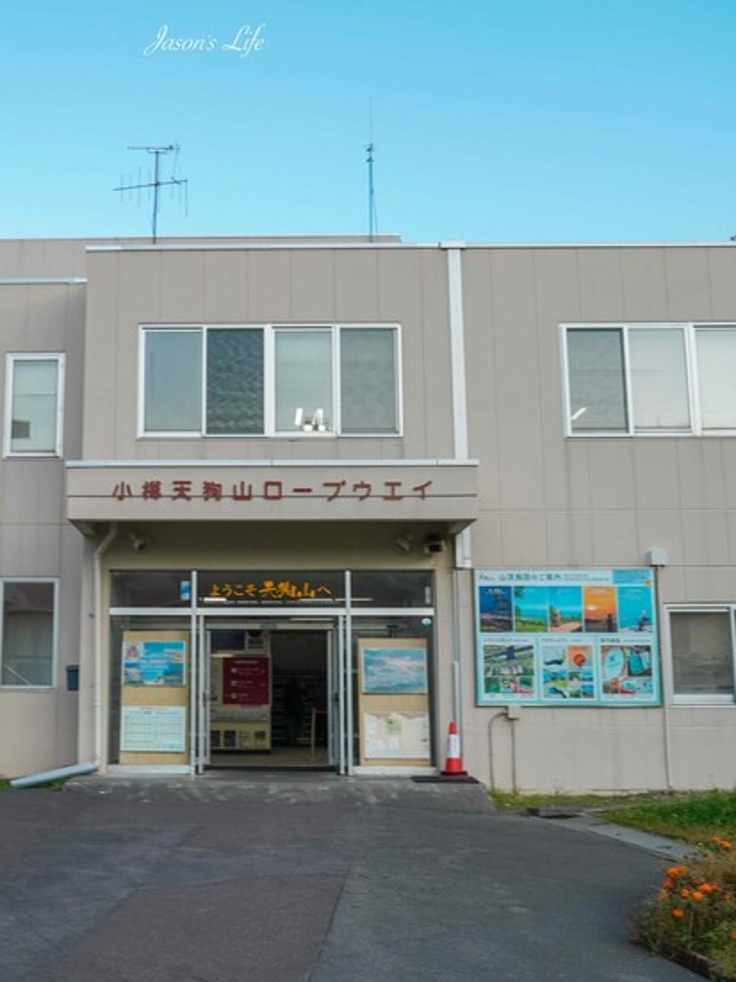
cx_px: 205
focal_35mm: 43
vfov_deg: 43.9
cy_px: 487
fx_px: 1219
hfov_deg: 33.1
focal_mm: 29
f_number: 5
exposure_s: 1/80
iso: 100
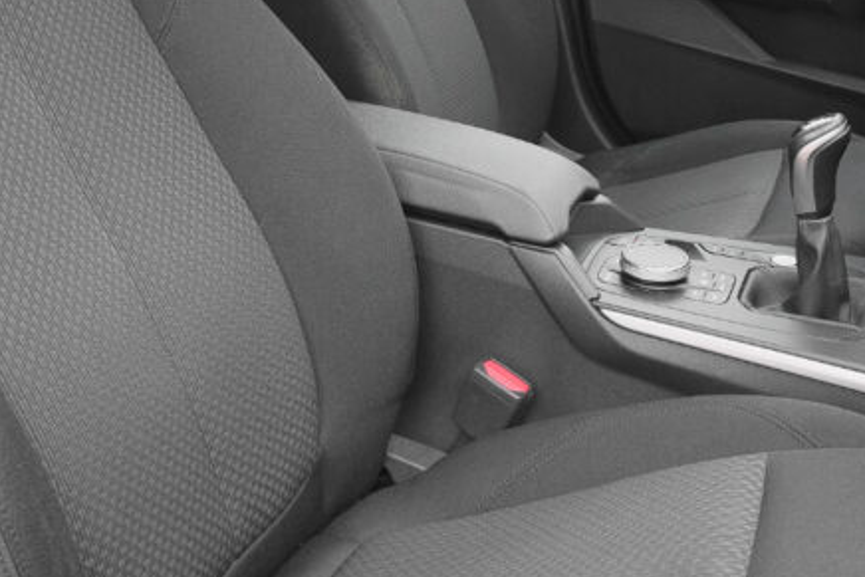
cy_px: 15
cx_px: 522
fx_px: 1466
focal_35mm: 61
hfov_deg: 32.8
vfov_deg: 21.6
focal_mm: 17.5
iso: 2000
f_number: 8
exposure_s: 1/100
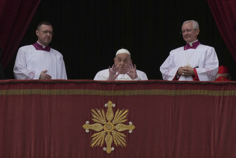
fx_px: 5508
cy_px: 79
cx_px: 118
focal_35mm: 840
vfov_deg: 1.6
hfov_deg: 2.5
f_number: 8
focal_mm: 840
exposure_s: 1/1250
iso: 400
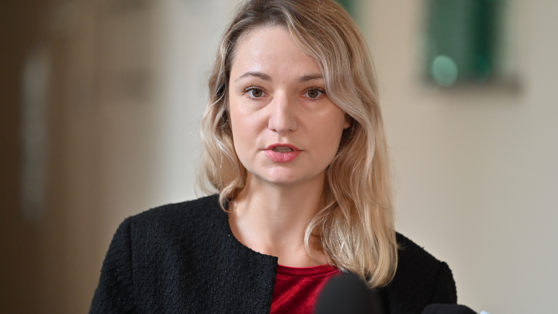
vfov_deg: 6.3
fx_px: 2871
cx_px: 280
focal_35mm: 194
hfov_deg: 11.1
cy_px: 134
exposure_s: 1/160
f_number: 2.8
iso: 1000
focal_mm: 180
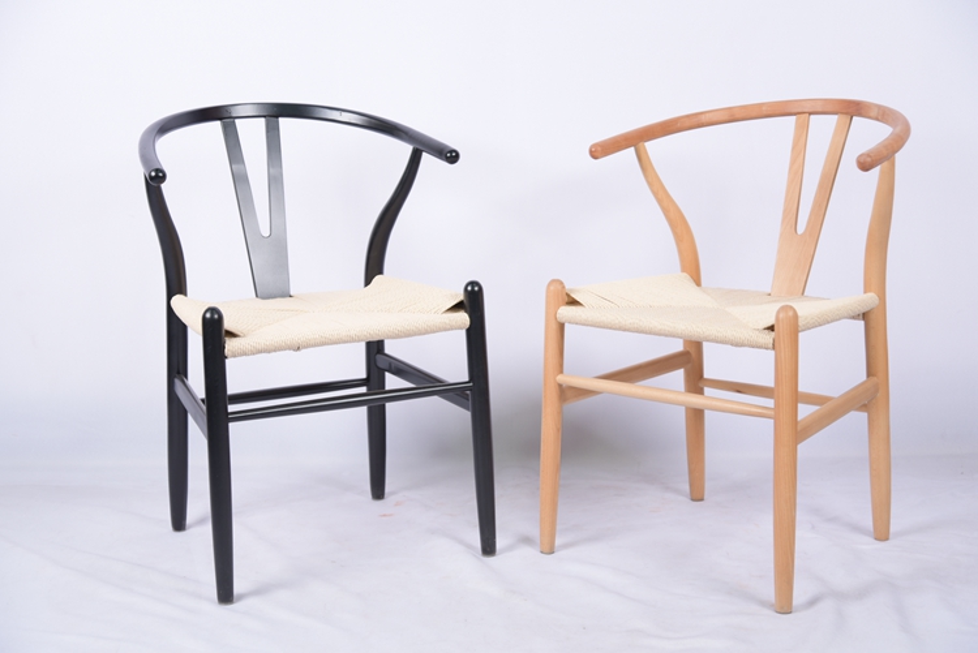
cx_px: 489
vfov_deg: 24.2
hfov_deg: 35.6
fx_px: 1522
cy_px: 326
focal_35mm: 56
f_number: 4.2
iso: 125
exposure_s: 1/8
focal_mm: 56
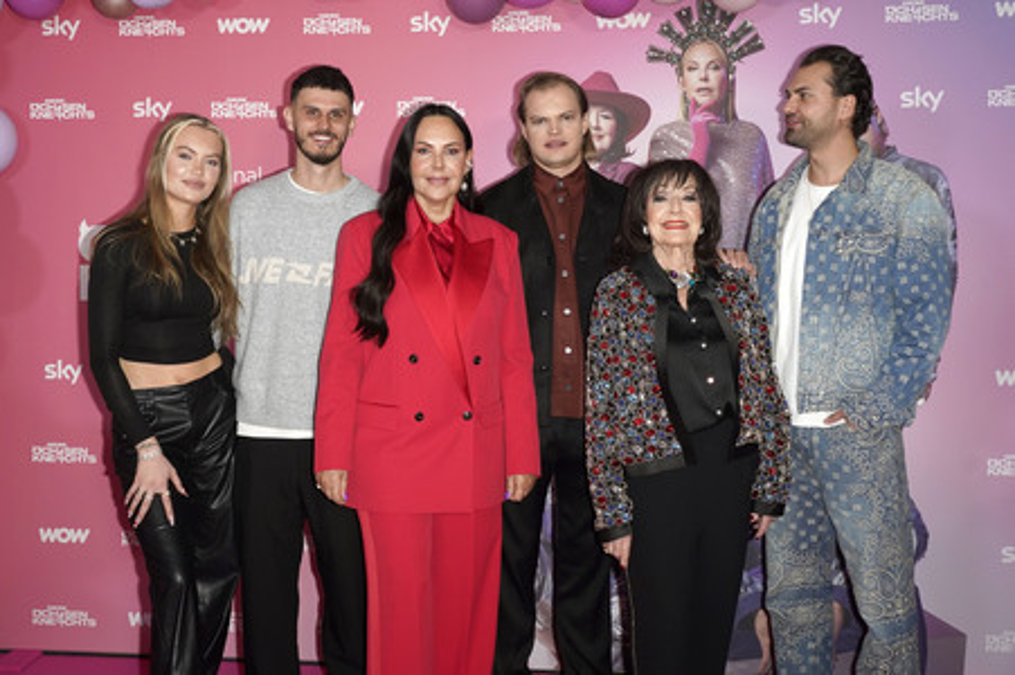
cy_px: 338
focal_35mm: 43
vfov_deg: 31.1
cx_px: 508
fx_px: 1211
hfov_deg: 45.5
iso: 640
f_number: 6.3
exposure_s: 1/160
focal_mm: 43
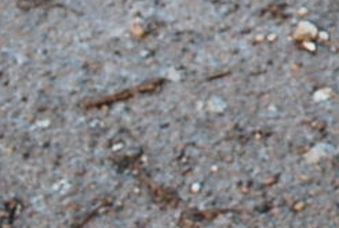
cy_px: -174
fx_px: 2670
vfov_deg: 4.8
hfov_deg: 6.6
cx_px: 1013
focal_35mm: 283
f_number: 4.2
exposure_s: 1/40
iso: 200
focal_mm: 24
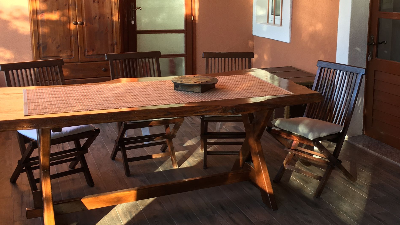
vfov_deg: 25.4
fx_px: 499
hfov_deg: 43.3
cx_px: 255
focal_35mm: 47
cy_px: 84
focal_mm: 4.15
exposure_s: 1/100
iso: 32
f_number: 2.2
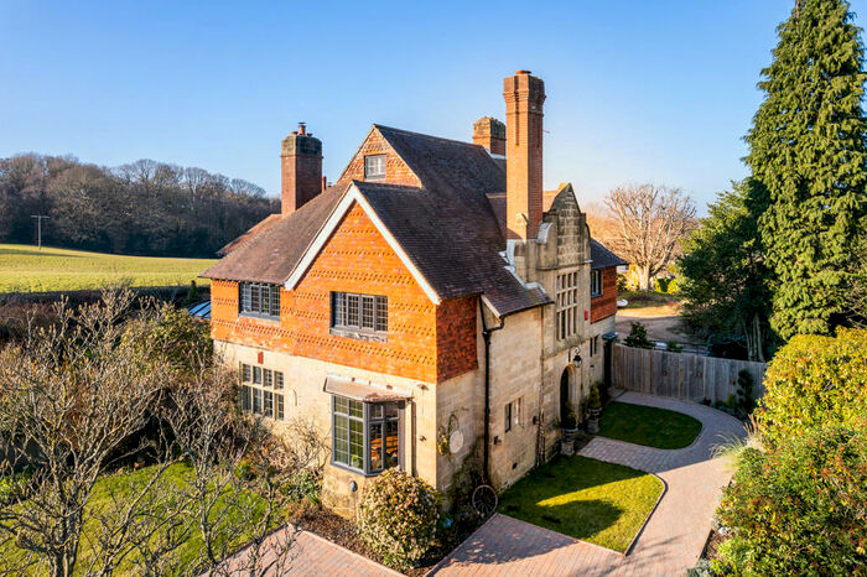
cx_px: 434
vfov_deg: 57.2
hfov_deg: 78.6
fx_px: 530
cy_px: 288
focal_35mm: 22
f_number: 2.8
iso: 100
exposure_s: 1/1000
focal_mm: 8.38
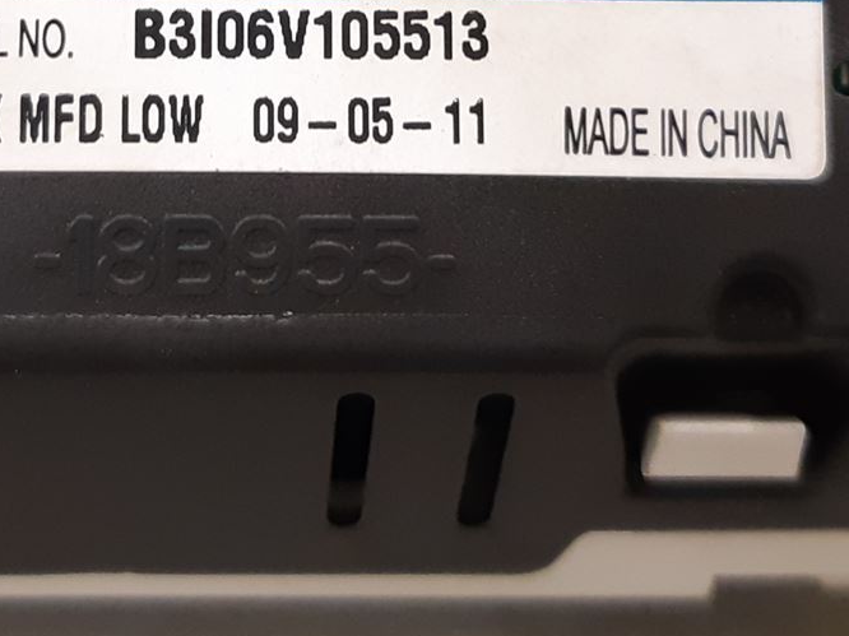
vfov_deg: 17.4
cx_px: 278
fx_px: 1961
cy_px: -171
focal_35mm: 80
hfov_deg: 24.3
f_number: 1.7
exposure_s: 1/50
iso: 200
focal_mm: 3.93
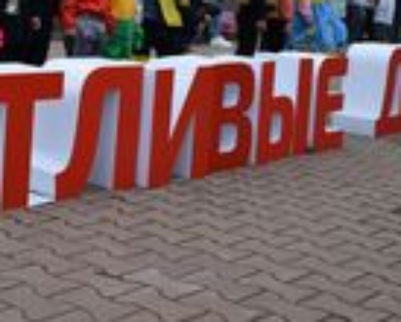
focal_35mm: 74
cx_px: -29
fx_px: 879
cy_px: 7
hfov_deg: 24.2
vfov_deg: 20.2
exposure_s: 1/1000
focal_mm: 18
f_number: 4.5
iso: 400
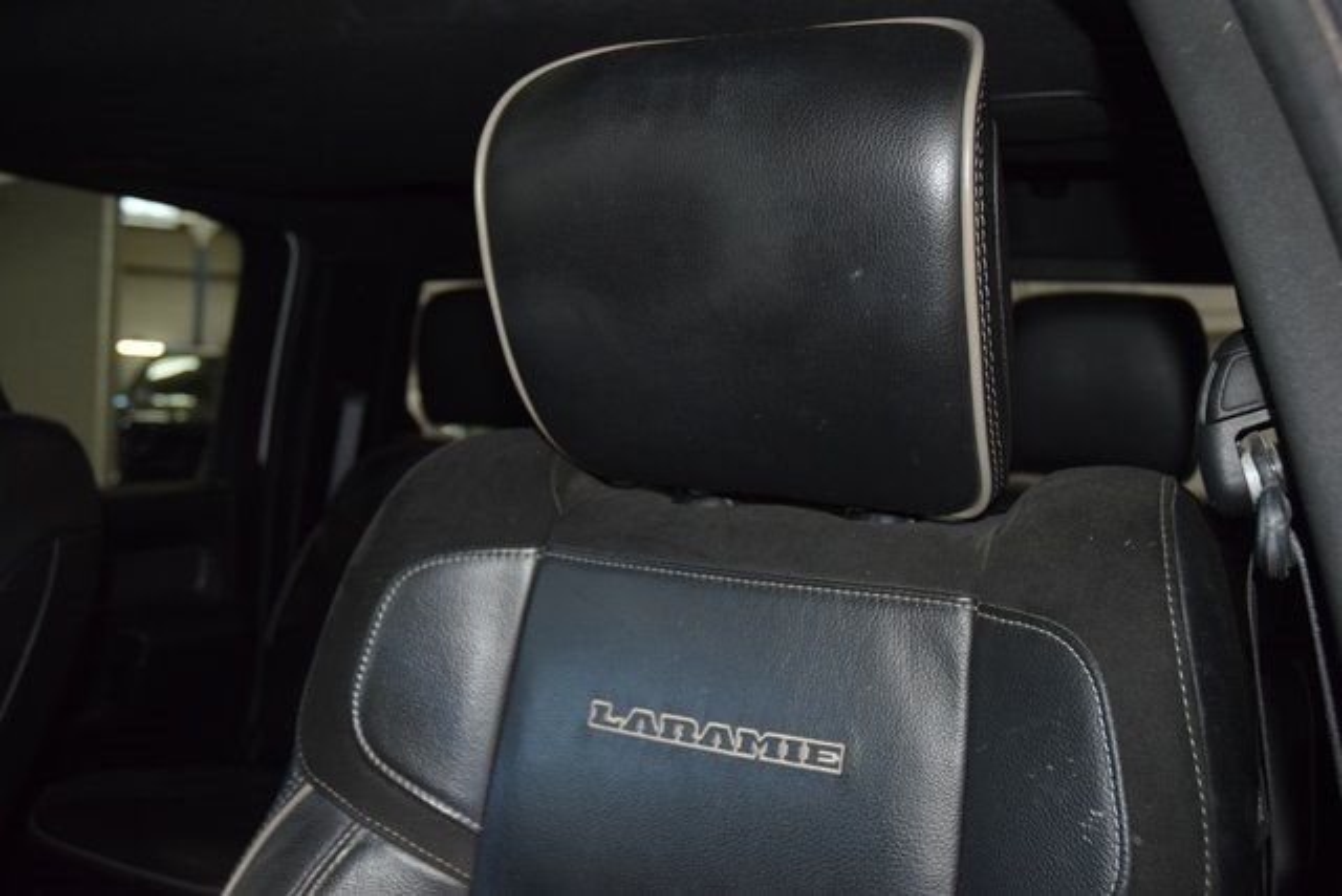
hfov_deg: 57.2
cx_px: 671
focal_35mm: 33
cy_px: 448
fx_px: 1230
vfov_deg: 40.0
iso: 1800
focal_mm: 22
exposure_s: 1/125
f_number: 3.5
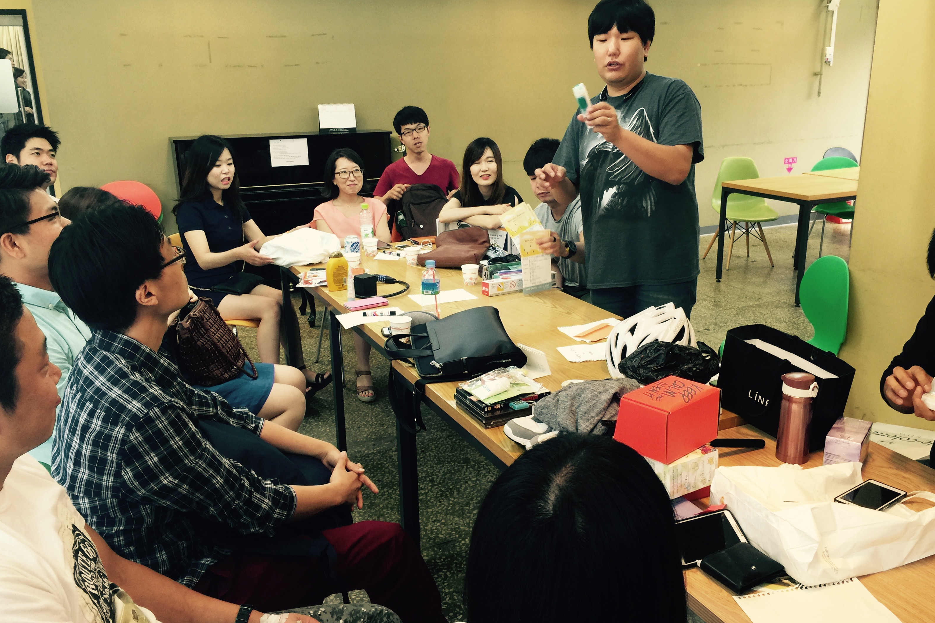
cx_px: 473
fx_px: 805
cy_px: 322
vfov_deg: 42.3
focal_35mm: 31
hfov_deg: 60.3
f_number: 2.2
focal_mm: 4.15
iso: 32
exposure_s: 1/15
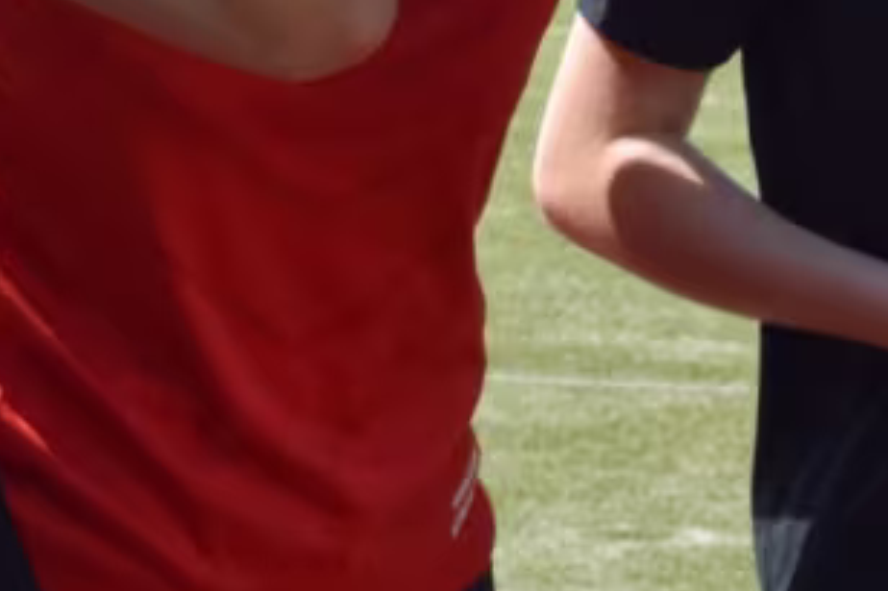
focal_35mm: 315
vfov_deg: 4.3
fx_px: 7774
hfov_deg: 6.5
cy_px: -444
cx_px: 334
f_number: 9
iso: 200
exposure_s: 1/320
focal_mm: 45
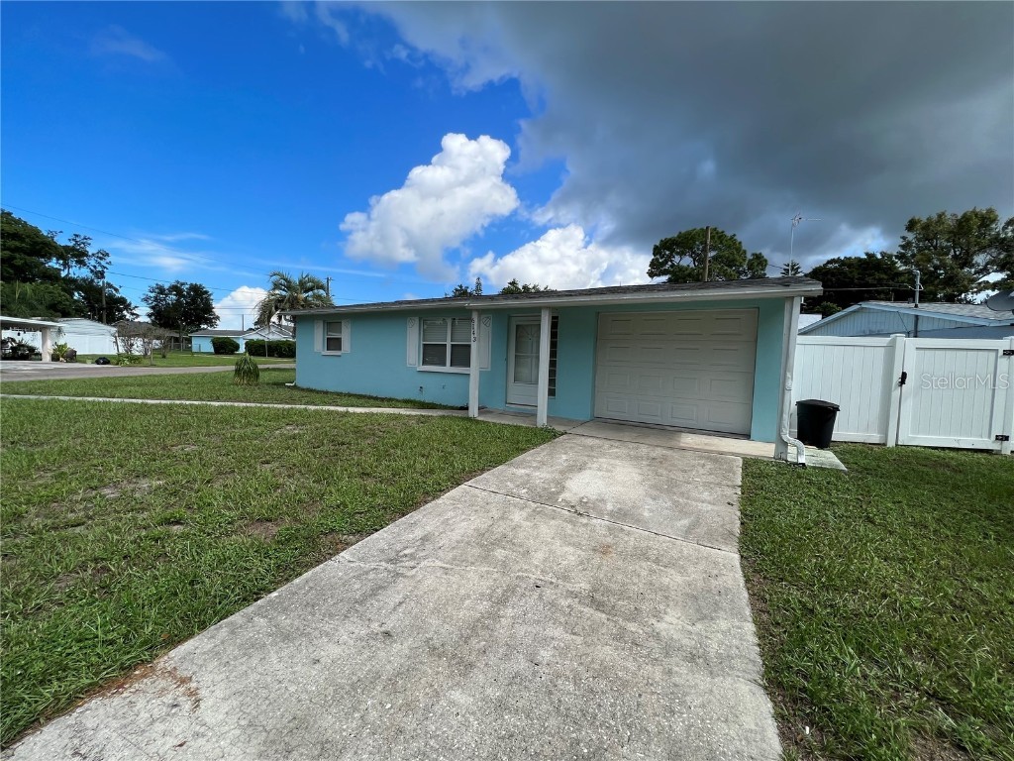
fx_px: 381
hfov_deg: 106.2
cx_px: 507
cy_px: 380
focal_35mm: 13
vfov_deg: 89.9
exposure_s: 1/1220
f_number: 1.8
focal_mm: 1.57
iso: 32
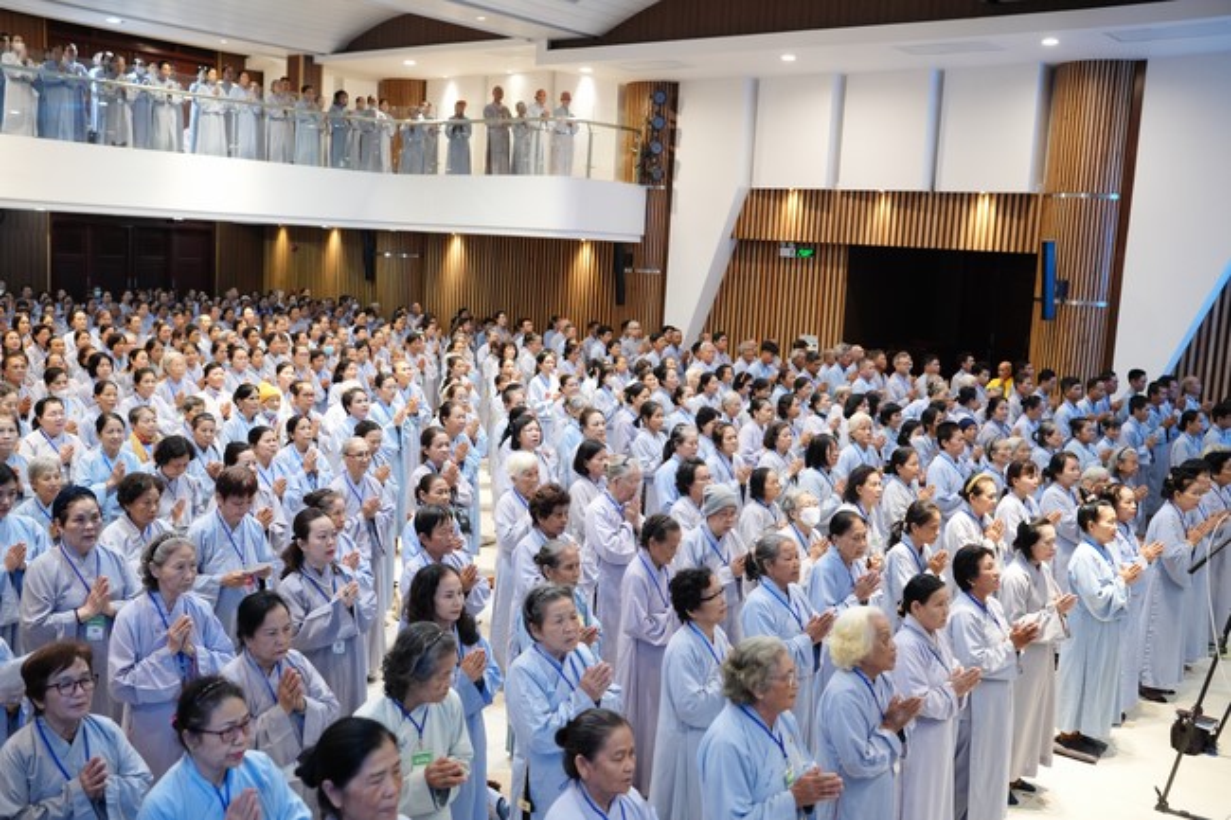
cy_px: 410
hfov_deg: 54.4
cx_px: 616
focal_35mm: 35
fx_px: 1196
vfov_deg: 37.8
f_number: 2.8
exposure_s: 1/80
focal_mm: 35
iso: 1600
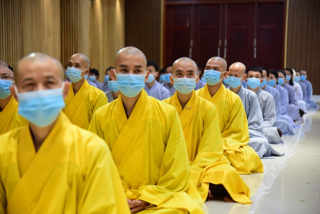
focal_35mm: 85
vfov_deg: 16.1
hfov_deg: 23.9
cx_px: 160
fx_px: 756
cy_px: 107
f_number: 4
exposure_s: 1/60
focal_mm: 85
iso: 800
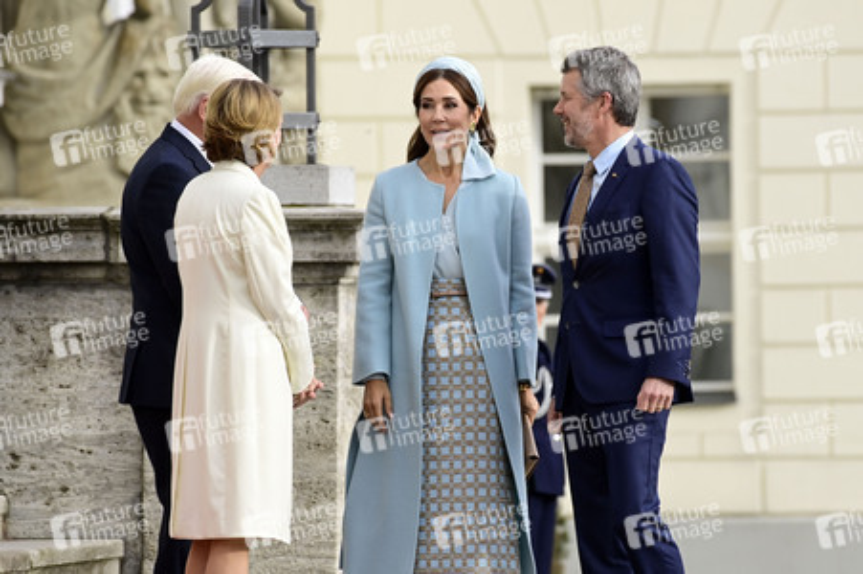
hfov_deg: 4.1
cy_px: 287
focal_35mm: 500
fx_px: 11977
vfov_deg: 2.7
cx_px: 432
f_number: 9
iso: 1600
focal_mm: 500
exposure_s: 1/1000
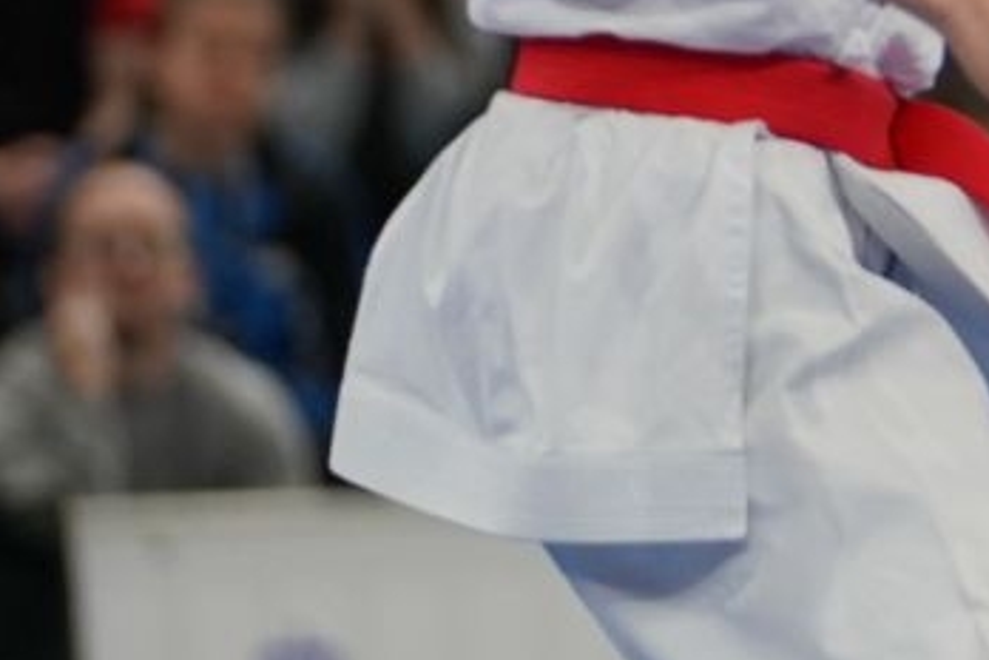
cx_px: 1600
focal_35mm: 870
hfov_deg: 2.4
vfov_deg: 1.6
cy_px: -395
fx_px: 23899
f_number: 2.8
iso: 800
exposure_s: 1/500
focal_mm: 168
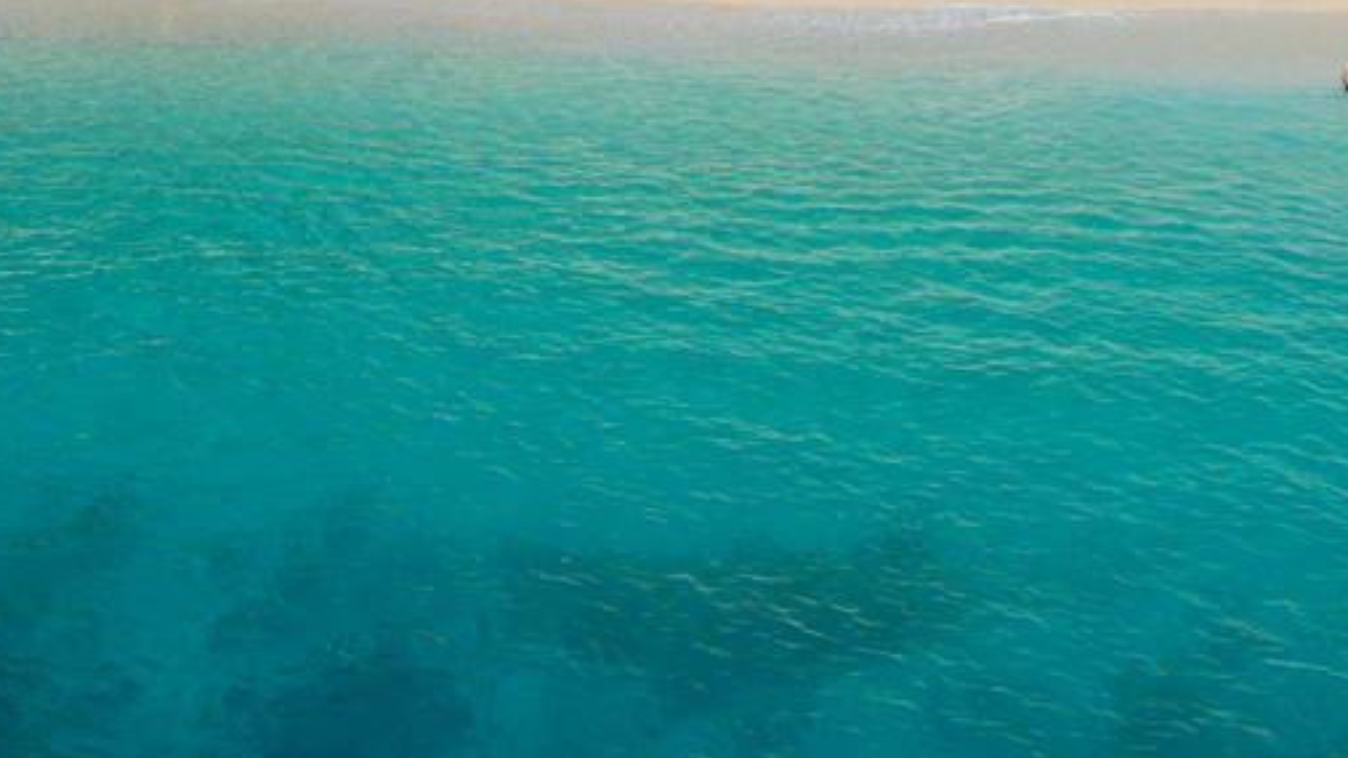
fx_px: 2645
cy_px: 65
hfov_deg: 28.4
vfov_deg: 16.1
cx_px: 901
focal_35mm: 74
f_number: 6.3
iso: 100
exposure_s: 1/640
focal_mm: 10.26
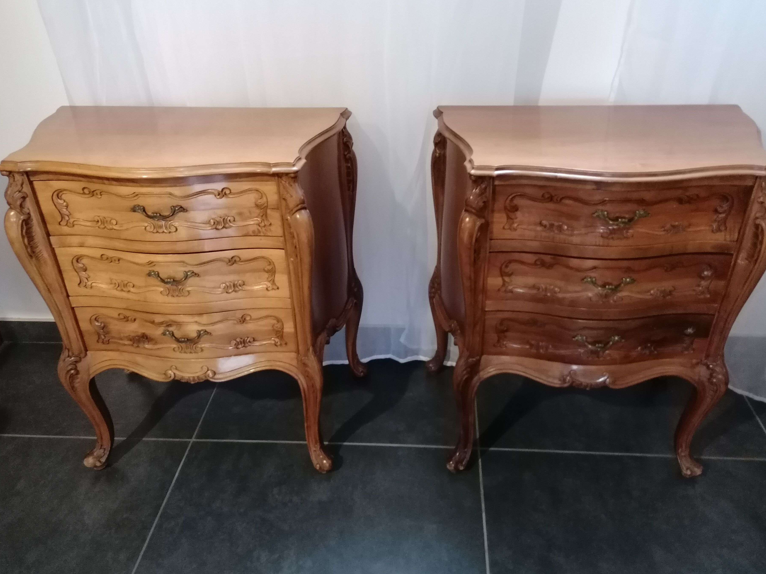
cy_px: 268
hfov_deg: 59.9
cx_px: 396
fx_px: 664
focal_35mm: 30
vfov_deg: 46.8
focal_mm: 4.75
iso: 1250
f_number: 1.8
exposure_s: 1/16.7
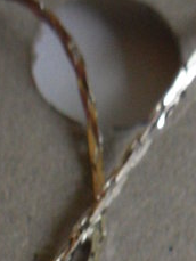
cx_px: 164
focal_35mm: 262
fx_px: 1976
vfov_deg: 7.1
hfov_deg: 5.7
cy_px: 613
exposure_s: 1/22
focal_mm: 6.3
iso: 200
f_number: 3.5
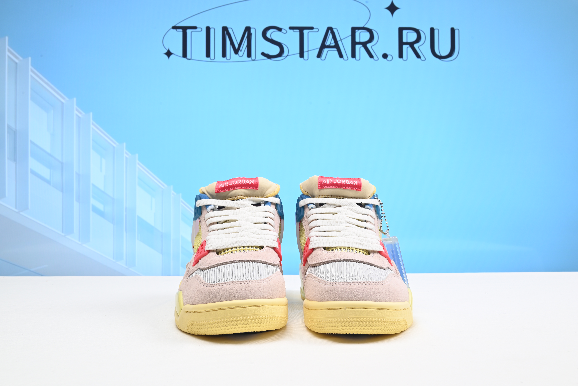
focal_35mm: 38
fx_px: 610
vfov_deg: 35.1
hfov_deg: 50.7
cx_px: 289
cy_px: 193
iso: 100
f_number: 16
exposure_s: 1/2
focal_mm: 38
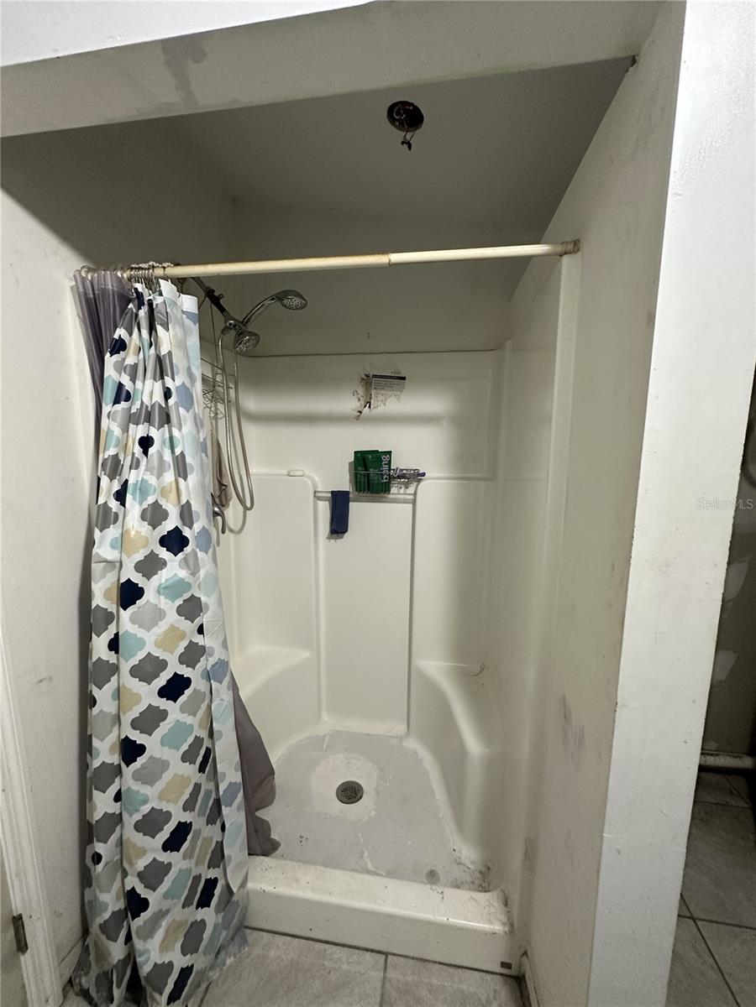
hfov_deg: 85.7
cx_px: 378
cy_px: 504
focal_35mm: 14
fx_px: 408
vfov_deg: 102.1
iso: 320
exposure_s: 1/60
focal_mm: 2.22
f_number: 2.2
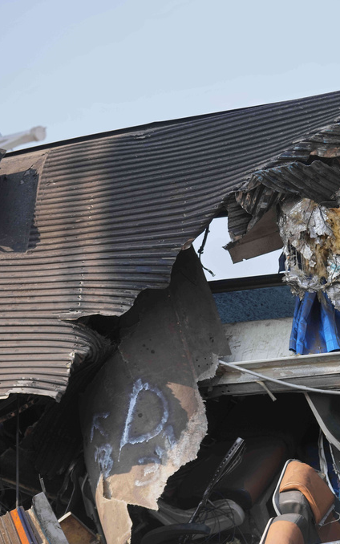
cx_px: 395
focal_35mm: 160
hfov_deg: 8.1
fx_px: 2371
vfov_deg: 13.1
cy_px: 273
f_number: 3.5
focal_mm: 104
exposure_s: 1/1250
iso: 320
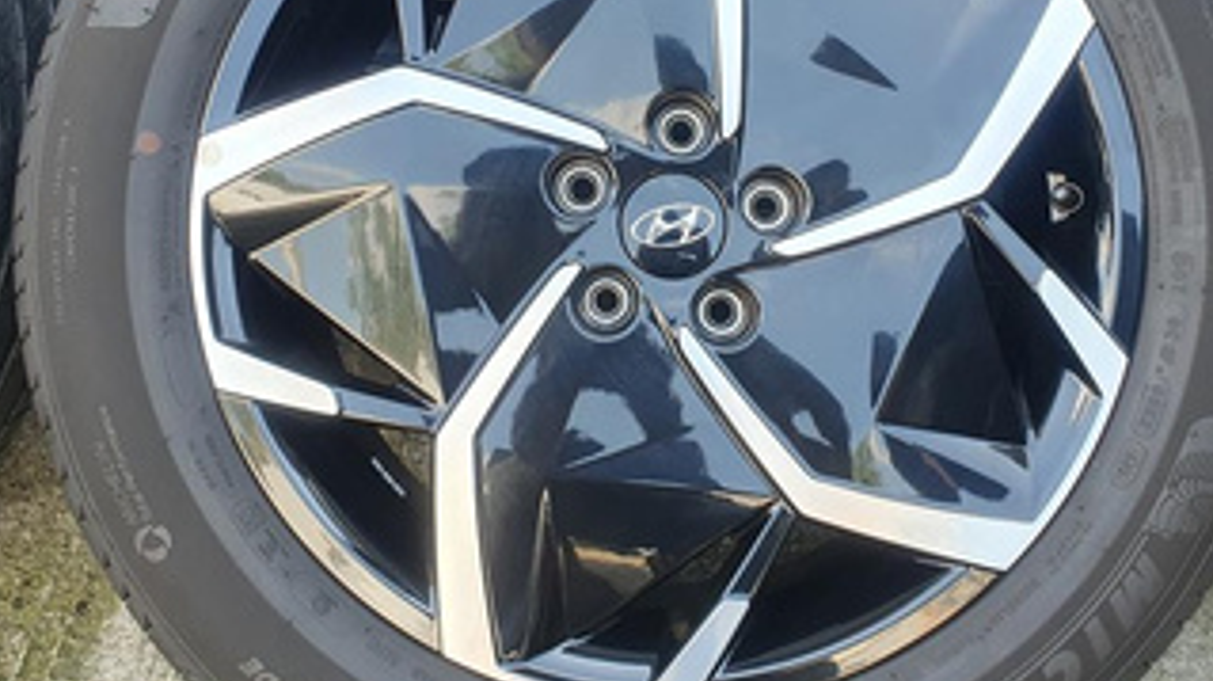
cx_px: 700
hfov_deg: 50.3
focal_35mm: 40
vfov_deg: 29.4
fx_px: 1286
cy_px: 224
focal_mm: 4.32
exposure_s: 1/117
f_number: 2.4
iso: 50
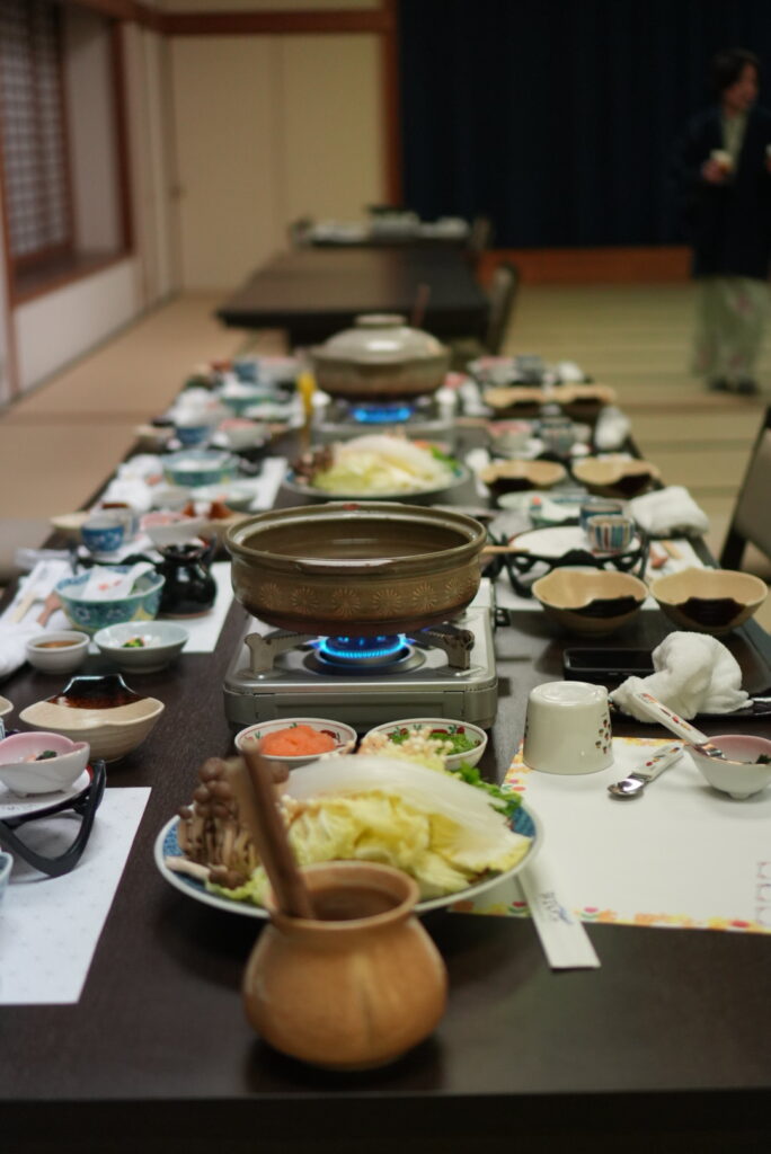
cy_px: 577
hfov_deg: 25.8
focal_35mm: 52
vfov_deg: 37.8
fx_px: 1684
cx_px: 386
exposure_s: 1/400
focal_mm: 35
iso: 1000
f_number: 1.8
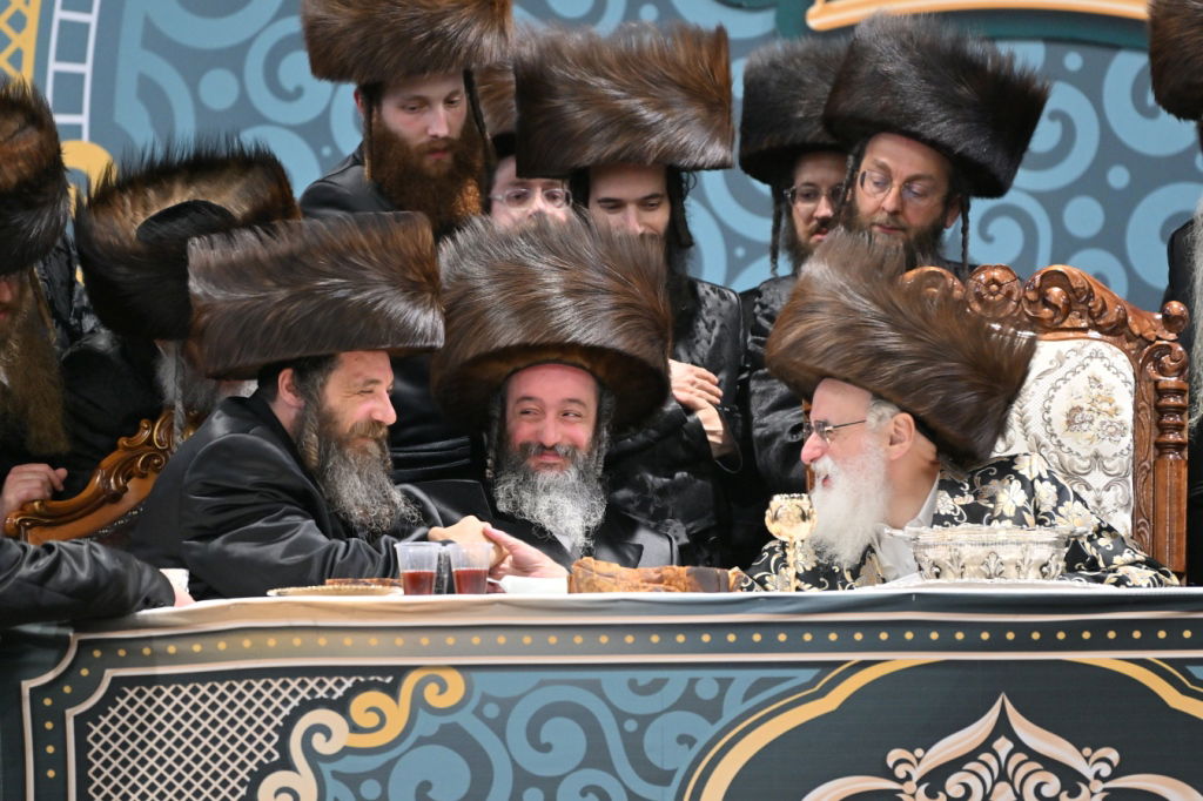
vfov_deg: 4.6
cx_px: 602
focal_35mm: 300
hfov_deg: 6.9
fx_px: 10021
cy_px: 400
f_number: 2.8
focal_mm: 200
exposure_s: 1/200
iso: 640
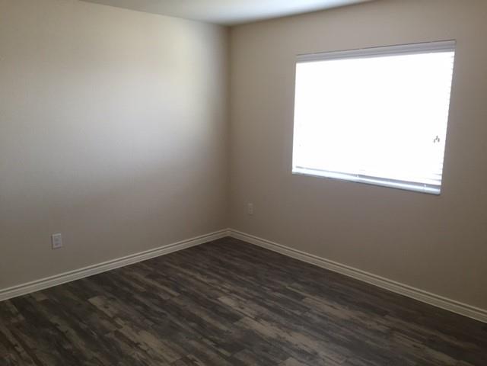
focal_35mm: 29
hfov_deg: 61.7
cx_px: 244
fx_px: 408
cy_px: 183
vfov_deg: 48.2
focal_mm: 4.15
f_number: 2.2
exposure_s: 1/30
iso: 80
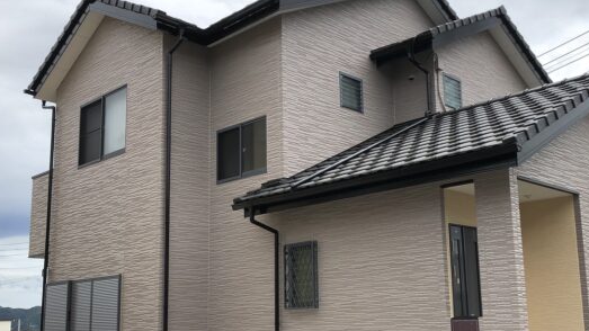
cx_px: 360
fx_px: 656
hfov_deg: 48.0
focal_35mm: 42
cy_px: 213
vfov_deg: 28.2
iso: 20
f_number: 1.8
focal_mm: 3.99
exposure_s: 1/2315
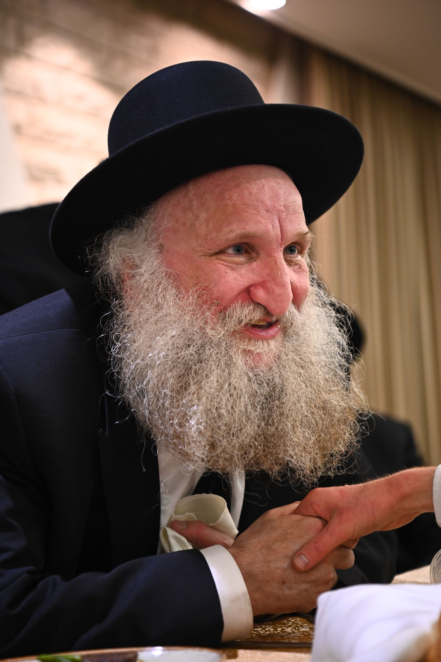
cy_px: 331
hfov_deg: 19.5
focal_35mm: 70
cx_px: 220
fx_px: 1287
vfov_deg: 28.8
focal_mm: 70
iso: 1600
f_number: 3.2
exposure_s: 1/160
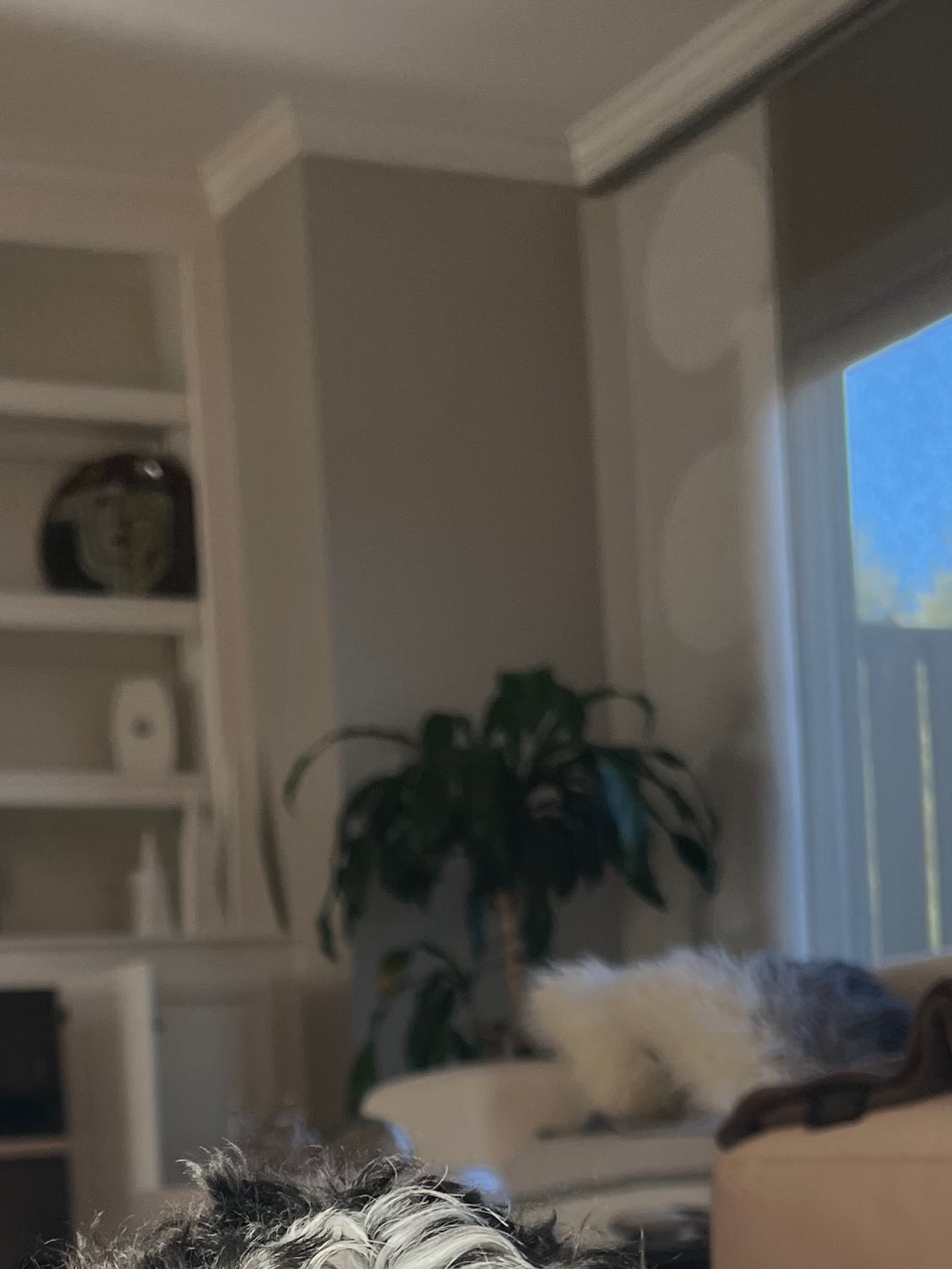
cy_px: 1248
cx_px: 130
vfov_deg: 27.8
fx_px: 2420
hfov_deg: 21.8
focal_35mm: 66
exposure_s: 1/210
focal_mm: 5.7
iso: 40
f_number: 1.5
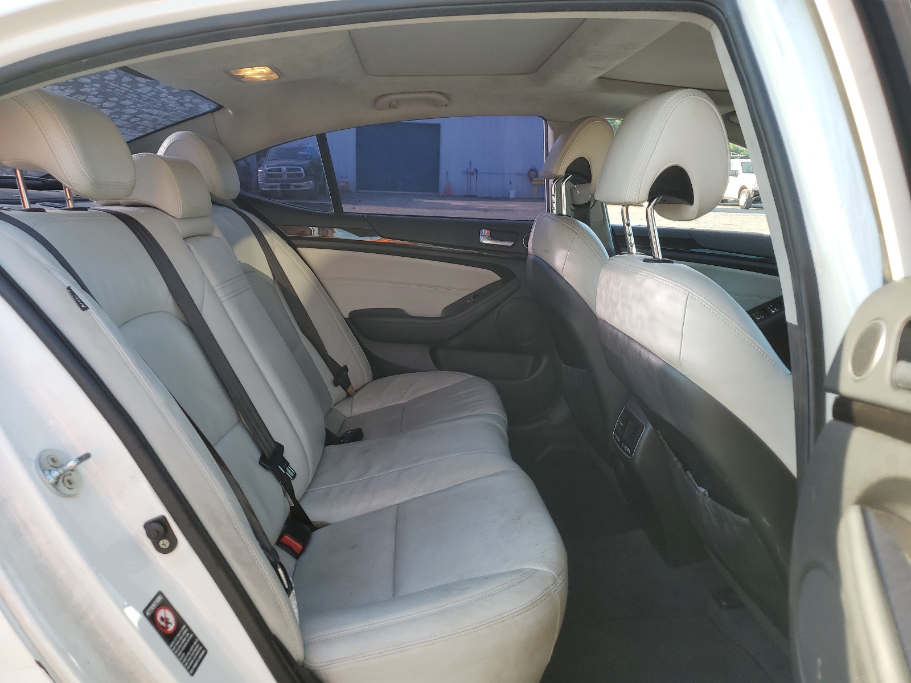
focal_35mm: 26
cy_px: 342
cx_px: 456
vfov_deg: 53.1
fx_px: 684
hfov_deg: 67.3
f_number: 1.5
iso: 50
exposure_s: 1/345
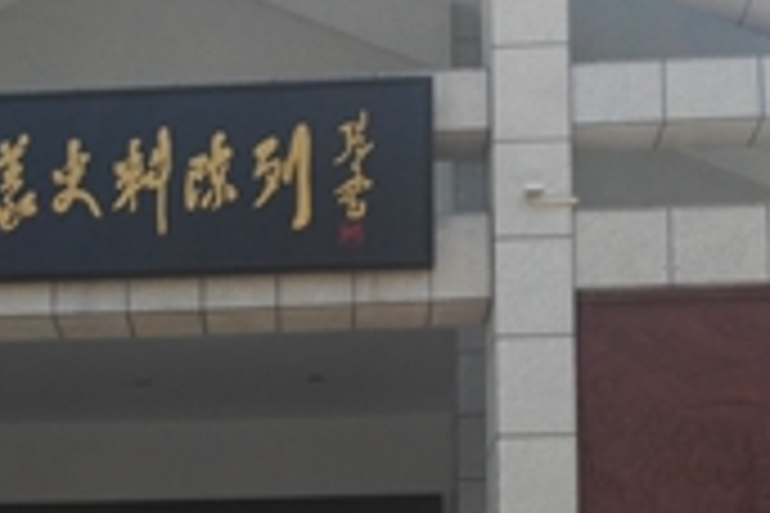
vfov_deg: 14.8
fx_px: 1818
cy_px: 803
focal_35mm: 85
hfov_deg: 23.4
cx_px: 104
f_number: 2
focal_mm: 2.96
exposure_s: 1/770
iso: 64
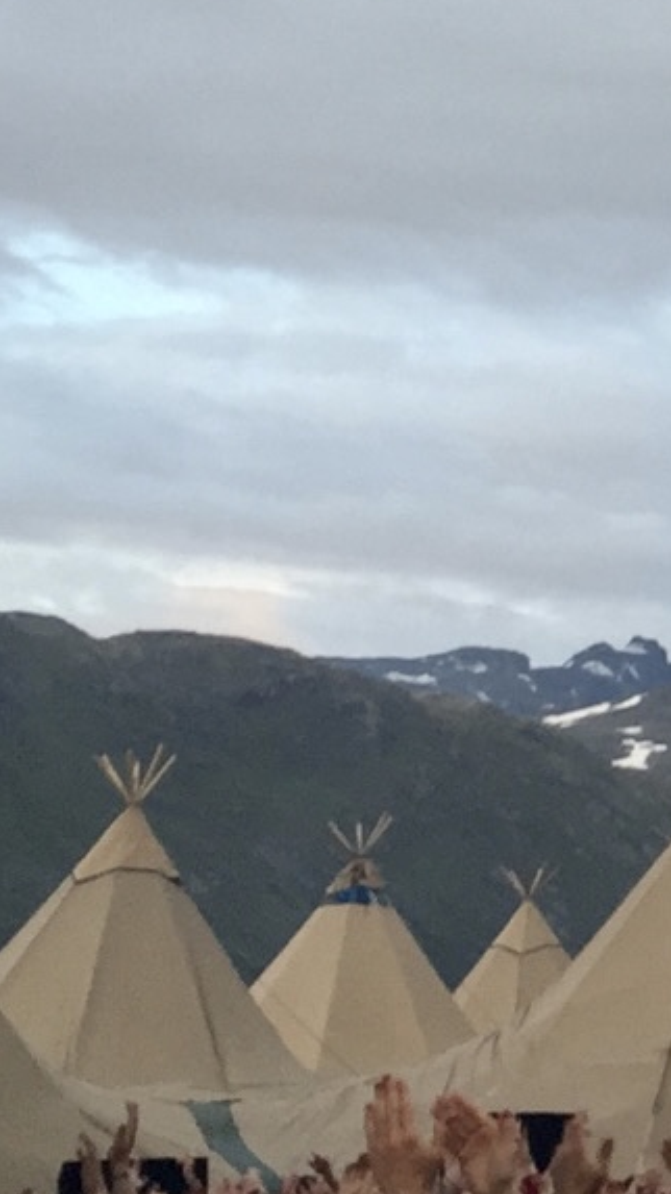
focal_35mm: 113
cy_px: 35
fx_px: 3577
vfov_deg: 18.5
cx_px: 1463
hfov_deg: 9.8
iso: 32
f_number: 2.2
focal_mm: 4.15
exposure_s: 1/100
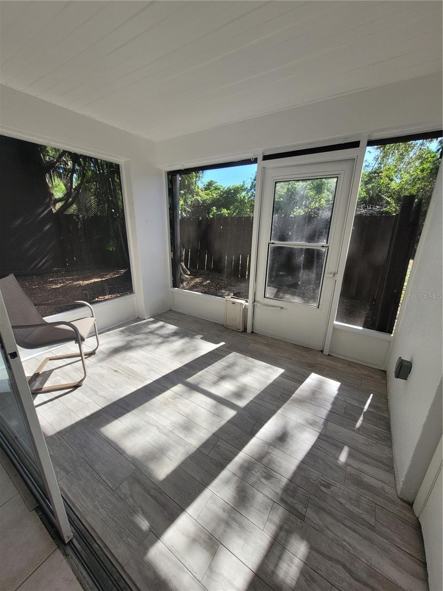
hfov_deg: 89.9
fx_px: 222
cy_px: 296
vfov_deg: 106.2
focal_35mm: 13
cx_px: 222
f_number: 2.2
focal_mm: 1.74
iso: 40
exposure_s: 1/344
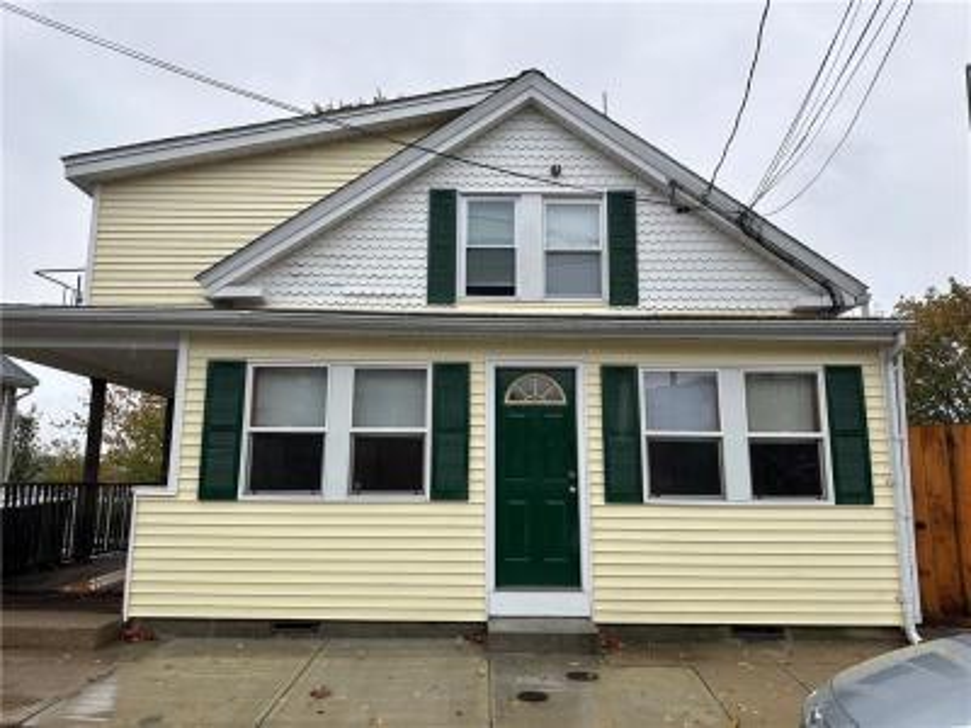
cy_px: 364
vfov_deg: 56.8
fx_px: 673
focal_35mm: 24
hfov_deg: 71.6
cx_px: 486
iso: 80
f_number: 1.78
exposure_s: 1/422
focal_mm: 6.86
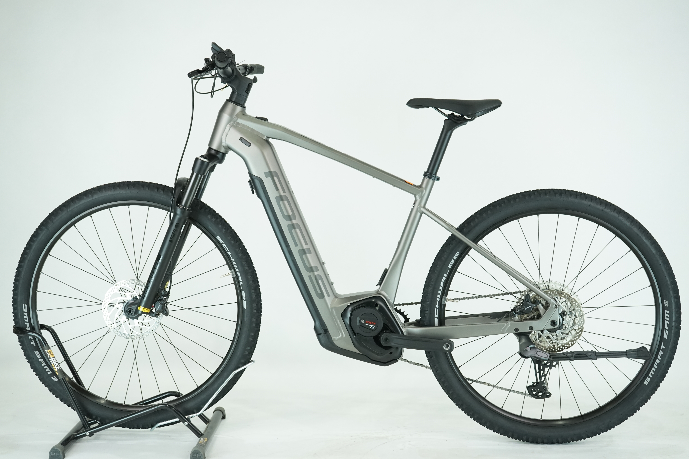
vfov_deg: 27.0
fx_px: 957
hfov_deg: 39.6
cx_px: 344
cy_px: 230
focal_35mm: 50
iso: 1600
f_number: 5.6
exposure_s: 1/200
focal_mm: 50
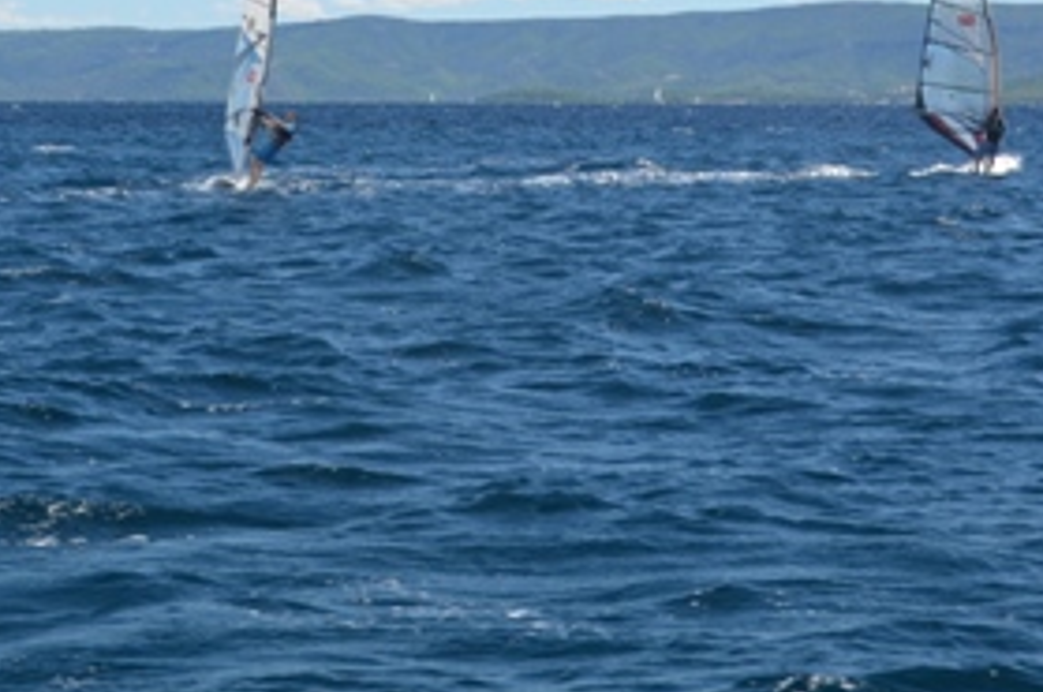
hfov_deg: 18.1
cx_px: 206
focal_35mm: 112
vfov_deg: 12.0
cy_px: -4
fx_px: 3239
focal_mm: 26
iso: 200
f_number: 8
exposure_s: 1/250
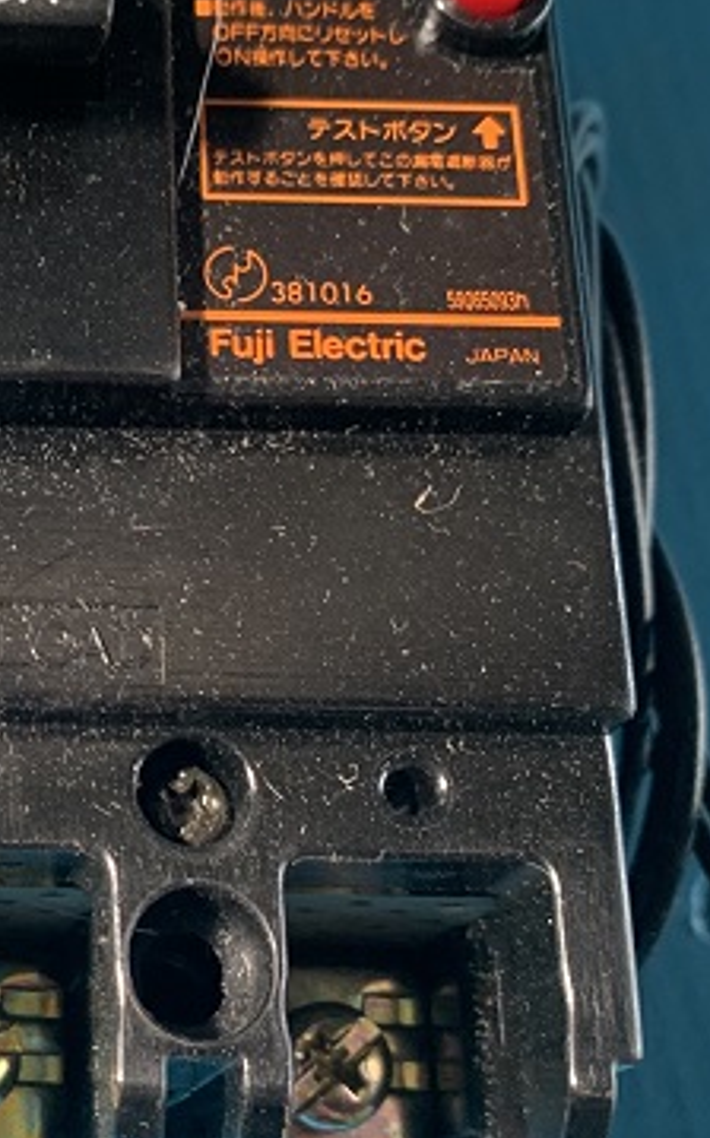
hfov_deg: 20.0
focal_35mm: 62
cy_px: 550
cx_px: -71
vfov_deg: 33.0
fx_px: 1922
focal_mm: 4.25
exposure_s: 1/61
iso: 100
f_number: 1.8
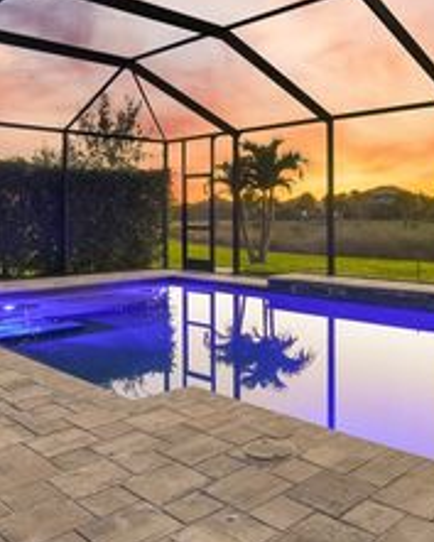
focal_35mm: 34
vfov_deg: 52.5
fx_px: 546
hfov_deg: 41.9
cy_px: 217
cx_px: 333
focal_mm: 16
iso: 400
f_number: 9
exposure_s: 1/5
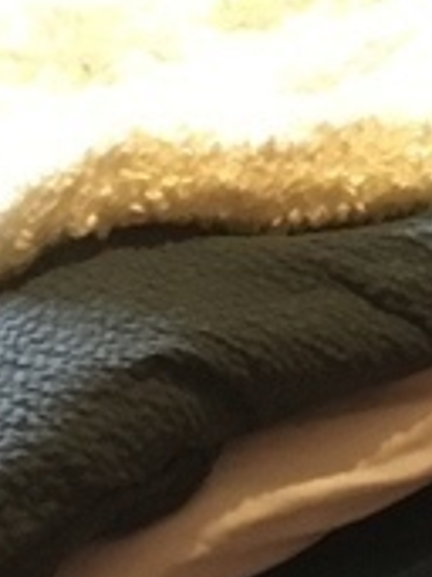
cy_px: -483
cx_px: 489
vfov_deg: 10.6
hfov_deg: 8.4
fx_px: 2899
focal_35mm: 174
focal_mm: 4.15
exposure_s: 1/17
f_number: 2.2
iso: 400
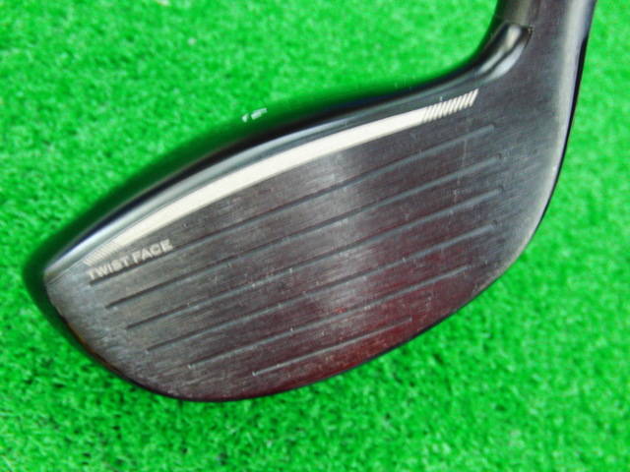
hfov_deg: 50.1
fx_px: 673
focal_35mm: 37
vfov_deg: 38.7
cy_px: 236
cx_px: 315
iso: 400
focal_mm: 6.42
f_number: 3.6
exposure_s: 1/13
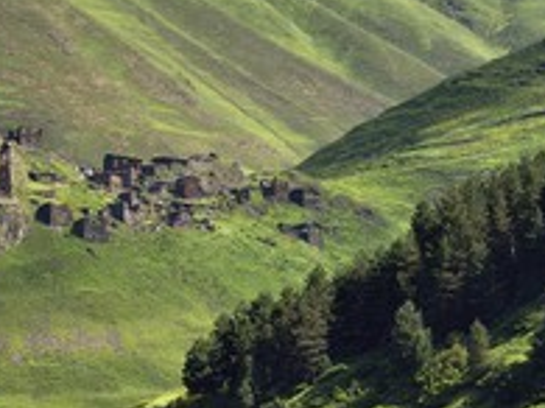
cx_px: 101
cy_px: 176
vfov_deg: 4.8
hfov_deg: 6.4
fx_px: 4893
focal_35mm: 311
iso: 200
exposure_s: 1/250
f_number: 10
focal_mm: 150
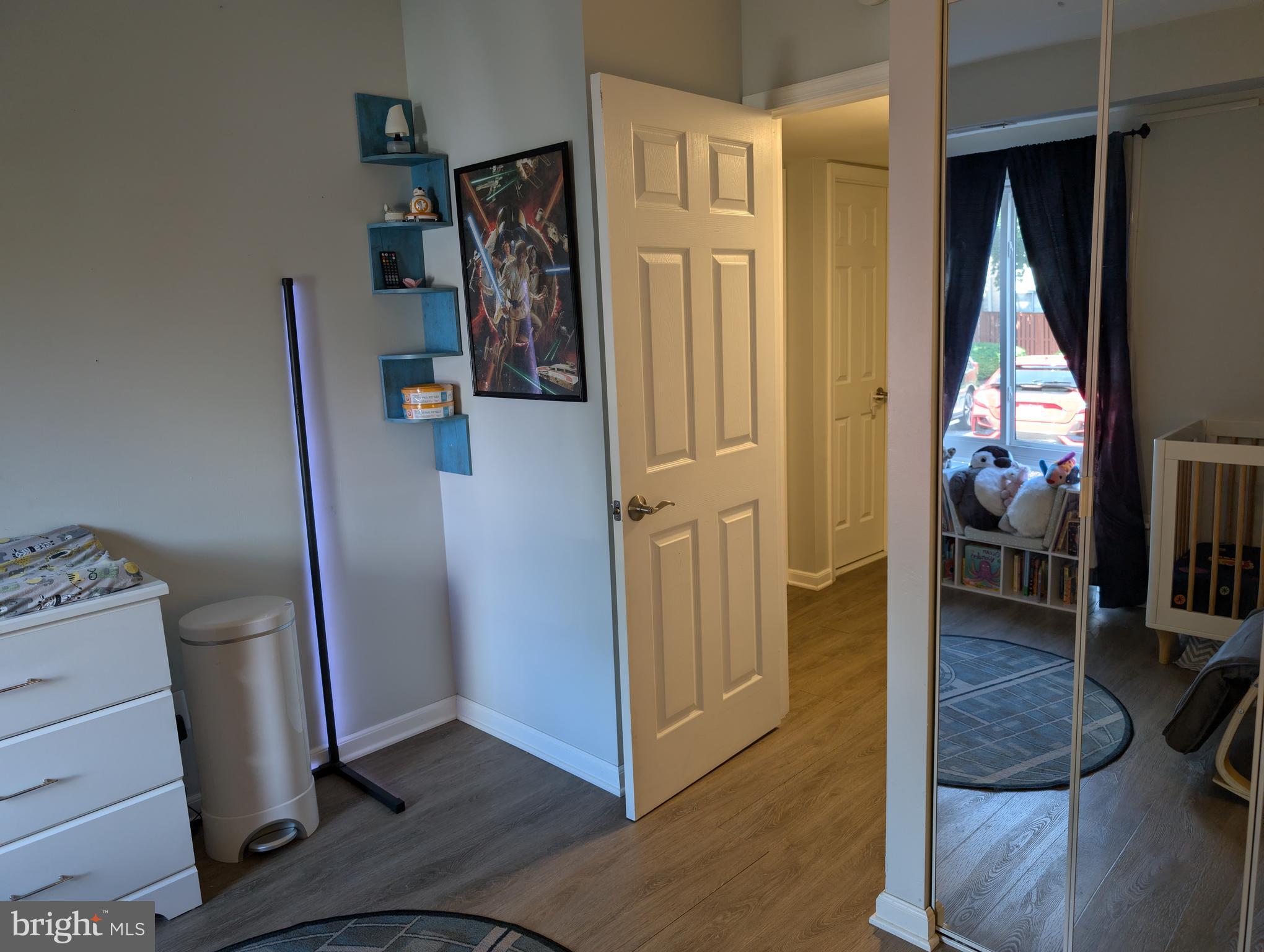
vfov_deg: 56.9
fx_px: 878
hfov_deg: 71.5
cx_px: 632
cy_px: 476
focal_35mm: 24
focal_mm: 6.9
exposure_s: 1/120
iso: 82
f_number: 1.68
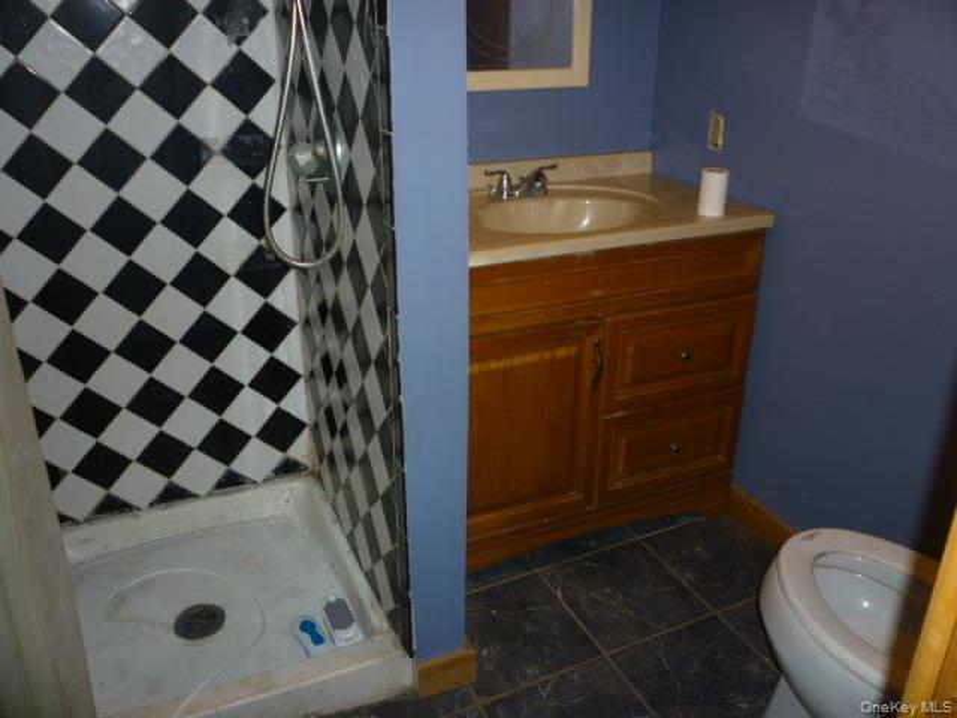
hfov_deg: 61.7
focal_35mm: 29
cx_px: 478
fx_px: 802
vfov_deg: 48.2
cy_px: 359
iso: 100
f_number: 3.3
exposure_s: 1/30
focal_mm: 5.2
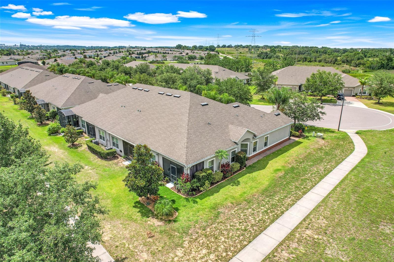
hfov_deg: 78.6
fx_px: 241
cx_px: 197
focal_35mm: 22
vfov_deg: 57.2
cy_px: 131
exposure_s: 1/500
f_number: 2.8
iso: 120
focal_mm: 8.38
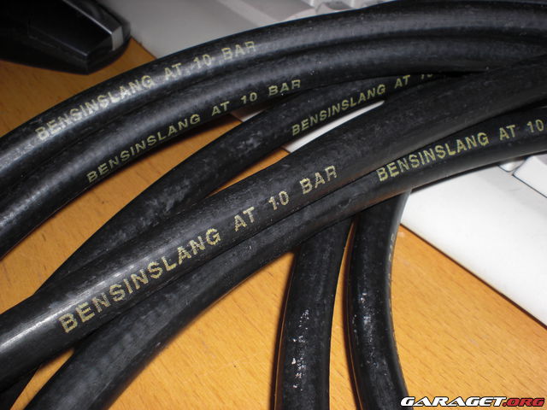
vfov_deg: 37.7
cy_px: 205
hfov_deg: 49.0
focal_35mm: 38
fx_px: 600
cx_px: 274
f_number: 5.6
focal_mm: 6.3
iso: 64
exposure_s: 1/60
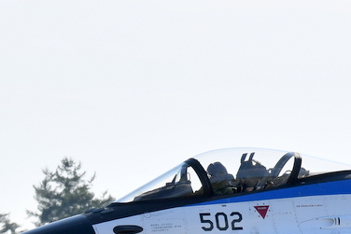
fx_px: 5130
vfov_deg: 2.6
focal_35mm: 526
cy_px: 233
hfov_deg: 3.9
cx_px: 483
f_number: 8
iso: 125
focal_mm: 110
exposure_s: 1/400
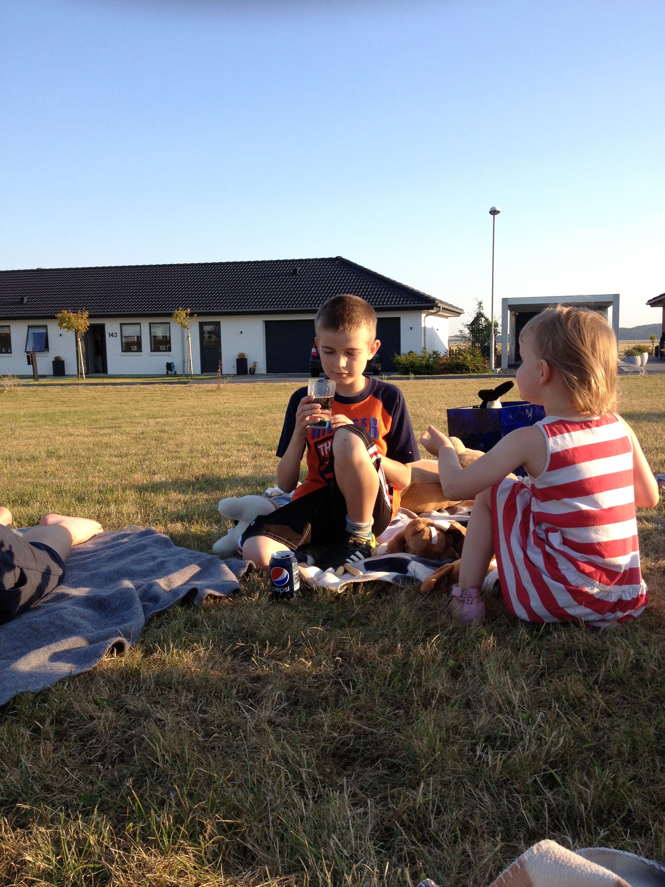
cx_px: 332
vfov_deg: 52.6
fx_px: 897
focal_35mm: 35
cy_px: 444
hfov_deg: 40.7
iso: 50
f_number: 2.4
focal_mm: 4.28
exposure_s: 1/541
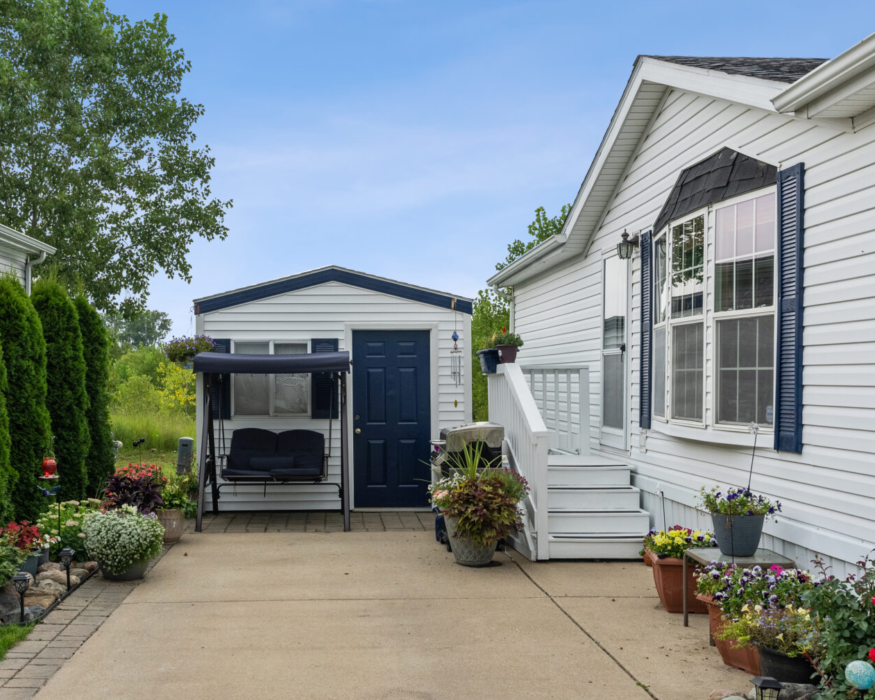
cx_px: 346
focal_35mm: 40
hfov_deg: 45.5
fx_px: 1036
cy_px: 354
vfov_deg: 37.3
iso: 400
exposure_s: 1/400
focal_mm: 35
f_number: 8
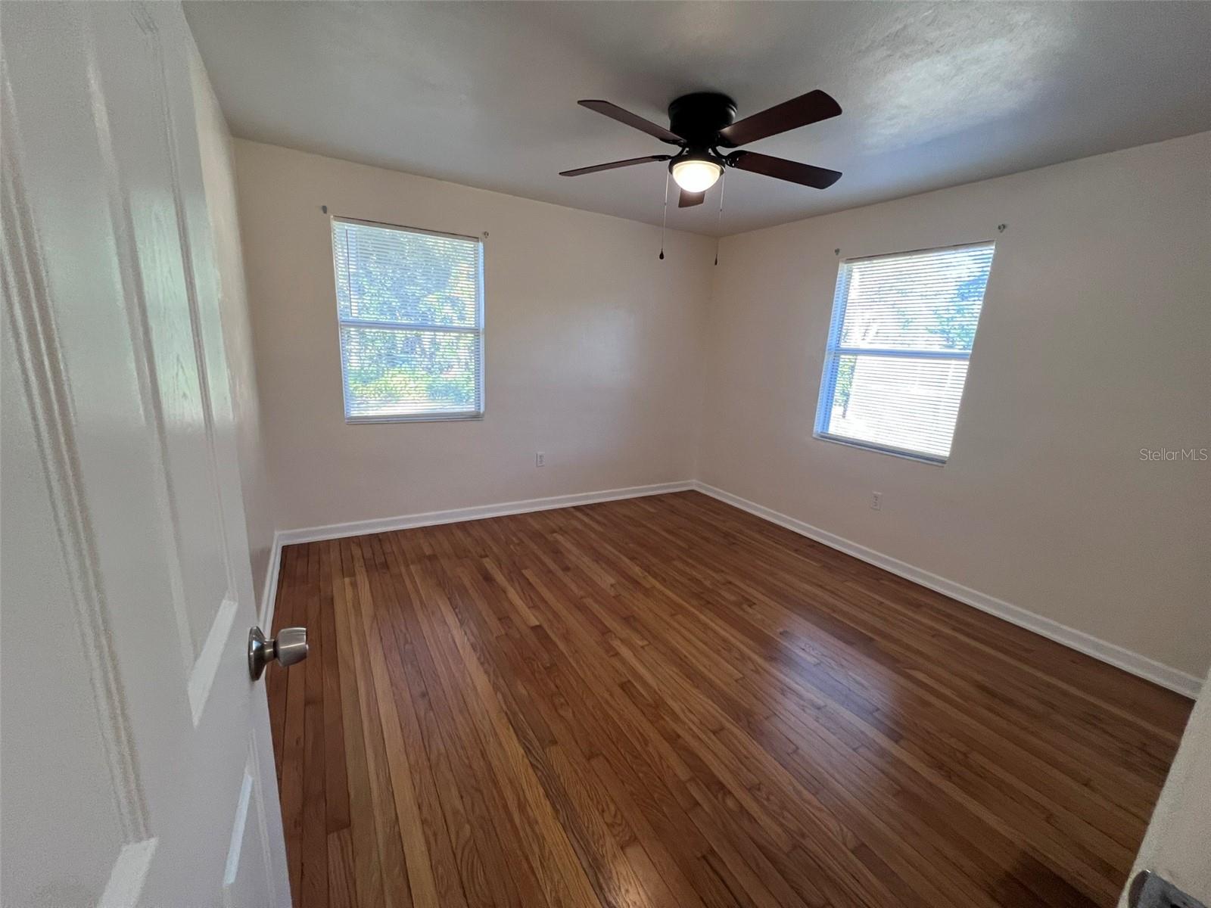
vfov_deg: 89.9
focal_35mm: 13
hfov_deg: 106.2
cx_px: 606
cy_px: 454
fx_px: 455
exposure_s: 1/120
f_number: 1.8
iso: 200
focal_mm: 1.57
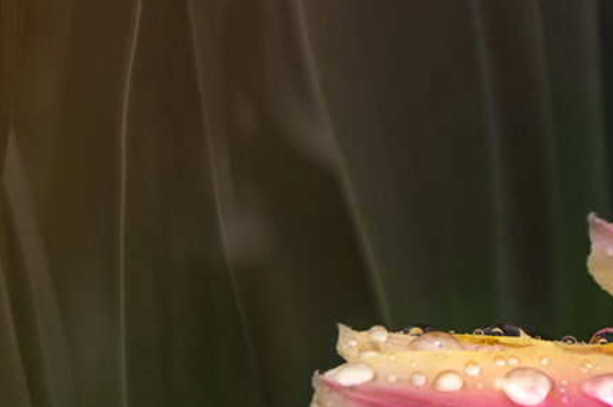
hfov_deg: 1.9
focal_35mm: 1089
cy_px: 391
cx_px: 663
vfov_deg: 1.3
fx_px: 18522
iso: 320
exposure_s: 1/250
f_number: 7.1
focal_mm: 400
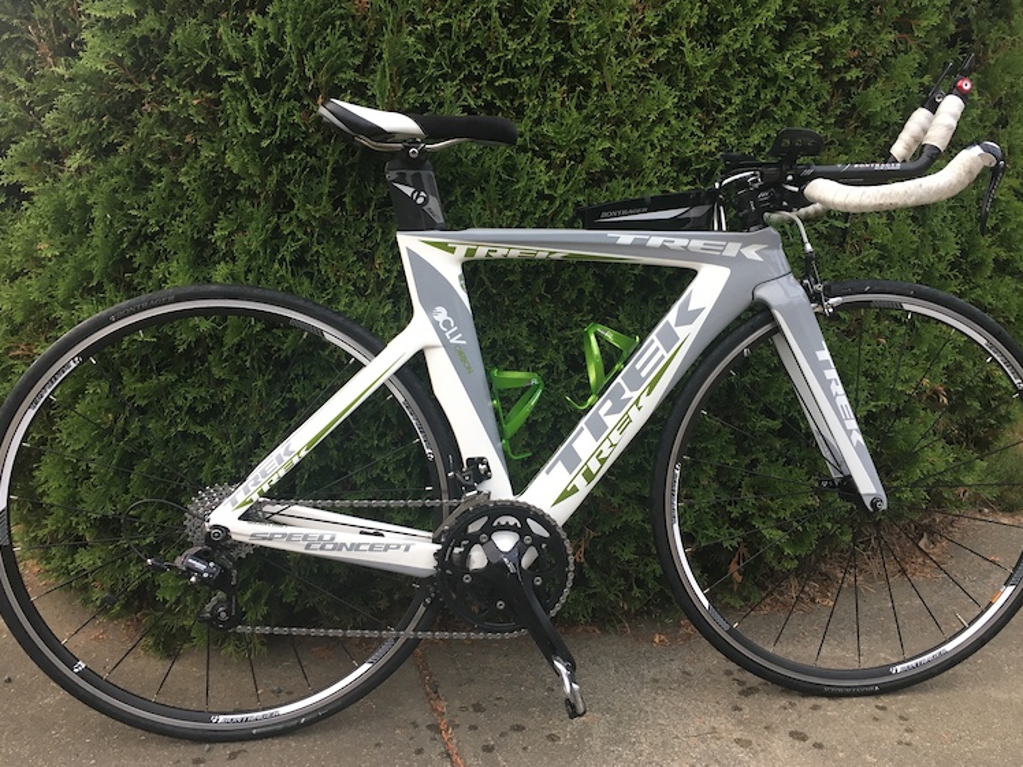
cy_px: 392
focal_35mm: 31
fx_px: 916
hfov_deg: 58.3
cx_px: 544
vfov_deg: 45.4
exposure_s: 1/30
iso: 50
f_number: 2.2
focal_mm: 4.15
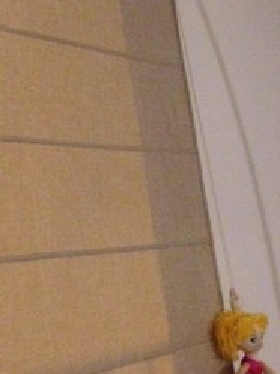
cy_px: 166
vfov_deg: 30.2
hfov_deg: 22.9
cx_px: 119
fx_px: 690
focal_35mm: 64
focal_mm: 4.12
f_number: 2.4
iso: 800
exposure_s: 1/15
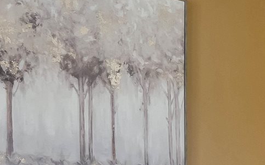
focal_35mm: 104
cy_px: 244
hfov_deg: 14.2
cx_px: 624
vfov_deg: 12.0
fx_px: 751
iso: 800
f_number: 8
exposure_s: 1/30
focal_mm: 16
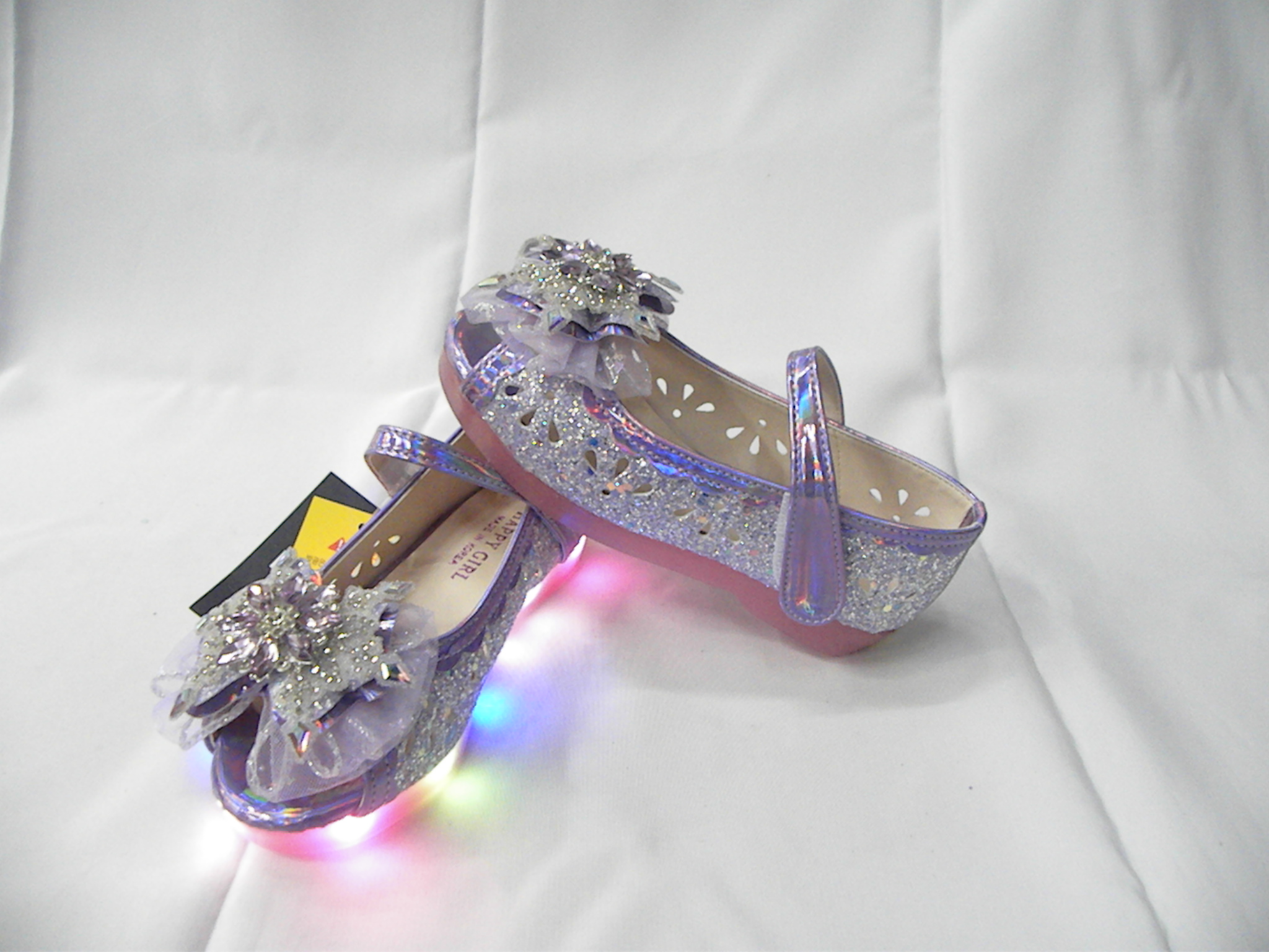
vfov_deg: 53.1
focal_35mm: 26
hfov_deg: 67.3
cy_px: 476
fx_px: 953
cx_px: 634
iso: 834
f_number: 2.8
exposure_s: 1/300
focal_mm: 4.6
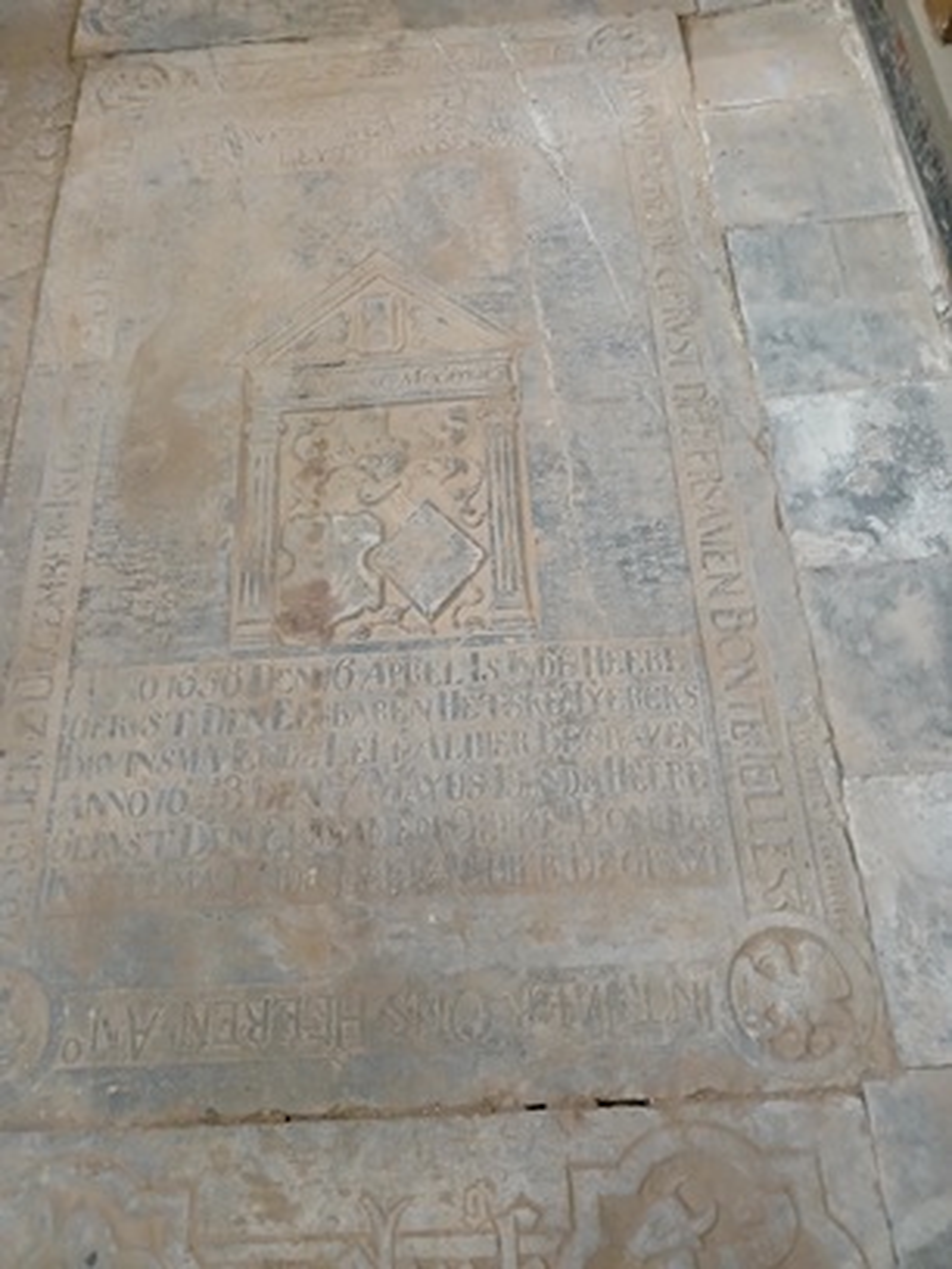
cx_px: 476
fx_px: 953
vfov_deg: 67.3
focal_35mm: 26
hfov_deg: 53.1
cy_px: 634
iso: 500
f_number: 1.8
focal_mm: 3.98
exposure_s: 1/20
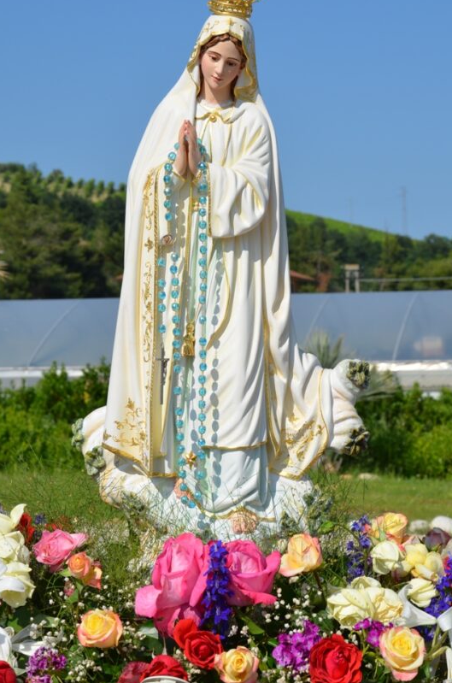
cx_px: 217
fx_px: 1892
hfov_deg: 13.6
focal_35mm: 100
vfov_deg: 20.4
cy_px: 278
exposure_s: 1/320
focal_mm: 52
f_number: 9
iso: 100
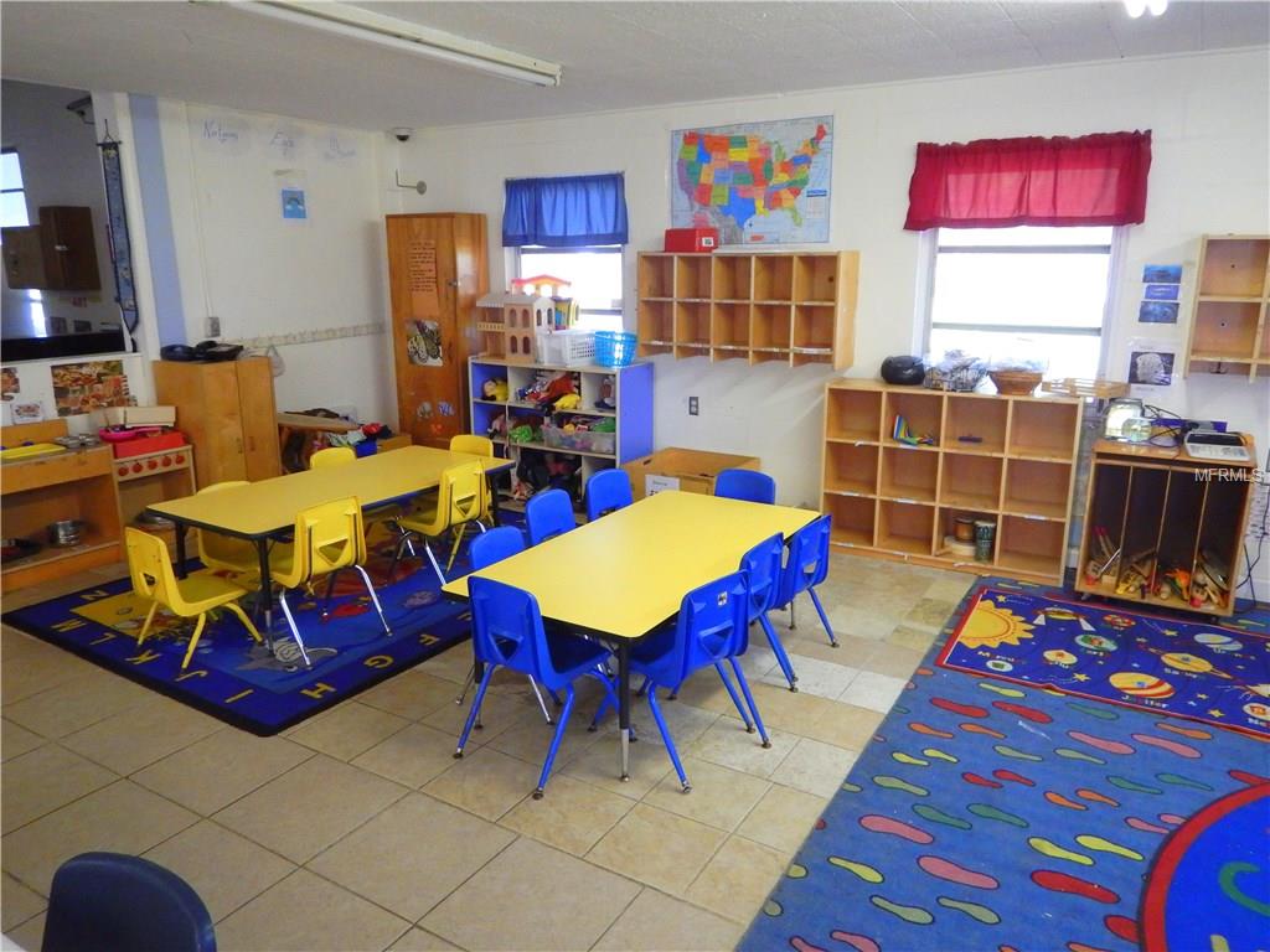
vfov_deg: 56.8
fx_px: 881
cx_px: 635
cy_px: 476
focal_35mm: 24
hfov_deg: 71.6
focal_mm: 4.3
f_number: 2.8
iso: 400
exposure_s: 1/80
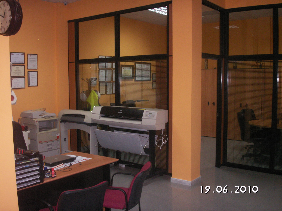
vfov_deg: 38.7
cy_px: 106
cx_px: 141
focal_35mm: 37
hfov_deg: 50.1
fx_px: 301
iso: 160
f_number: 3.5
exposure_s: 1/40
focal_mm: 7.7
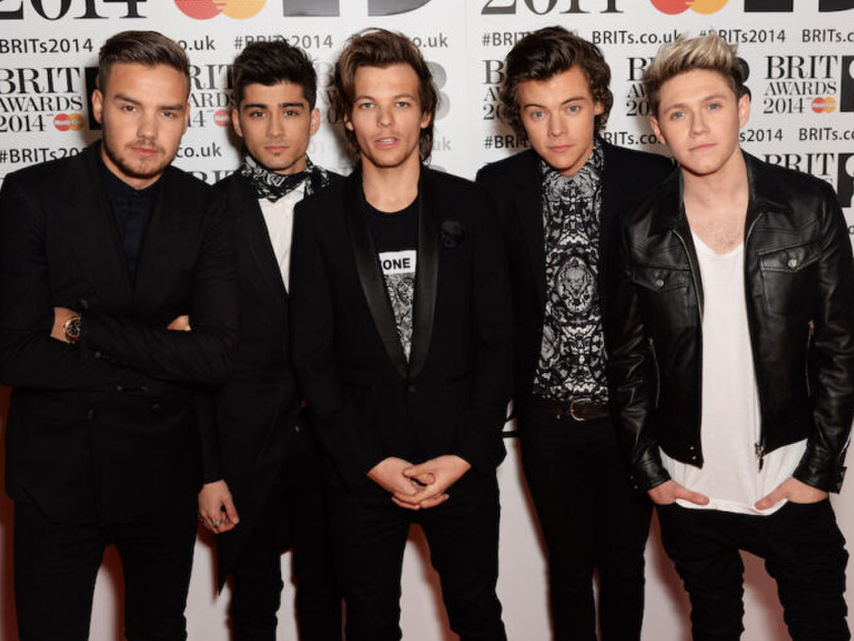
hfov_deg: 52.6
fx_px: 864
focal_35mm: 35
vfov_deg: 40.7
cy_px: 322
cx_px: 433
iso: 1000
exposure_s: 1/160
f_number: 6.3
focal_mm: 32
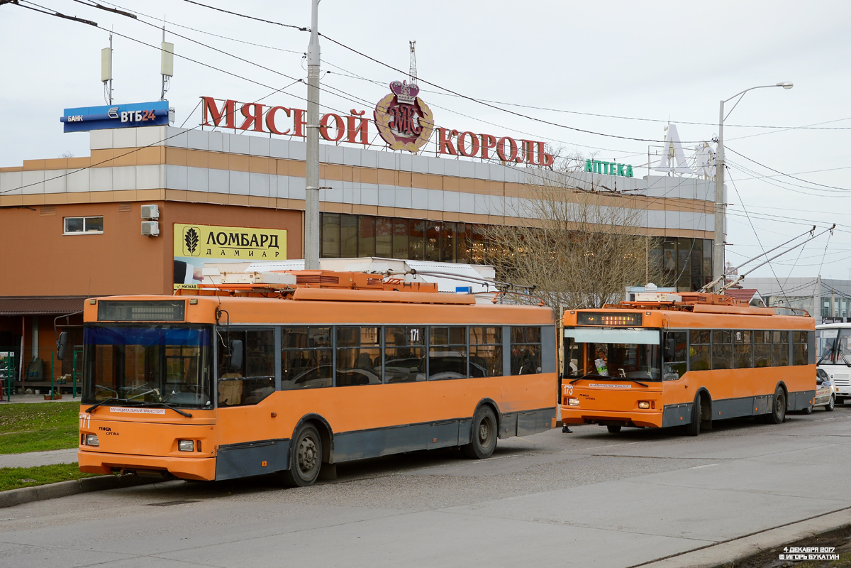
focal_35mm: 57
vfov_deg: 23.8
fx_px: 1347
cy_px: 284
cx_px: 426
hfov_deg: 35.1
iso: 200
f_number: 5.6
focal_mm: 38
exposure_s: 1/320
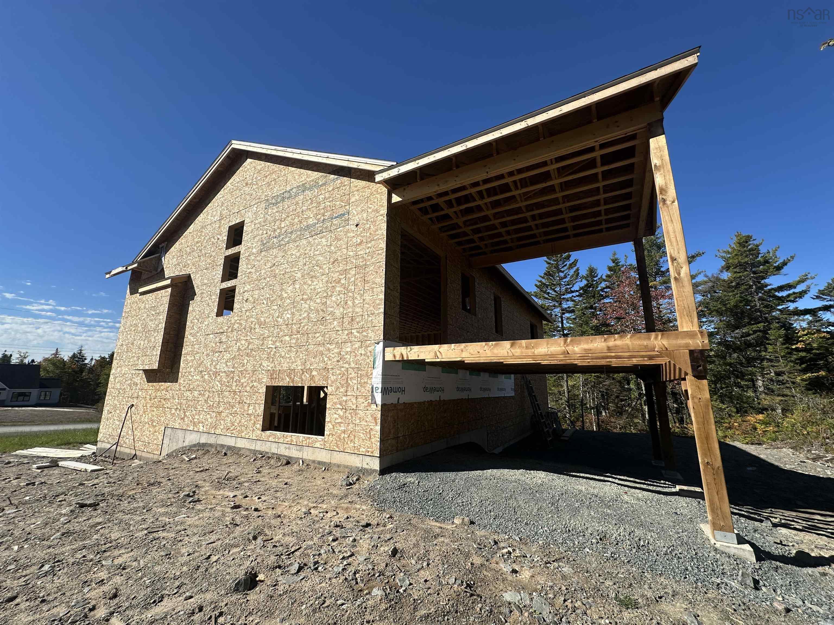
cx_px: 417
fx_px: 337
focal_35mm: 14
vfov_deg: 85.7
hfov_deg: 102.1
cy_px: 312
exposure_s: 1/3401
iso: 50
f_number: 2.2
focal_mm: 2.22
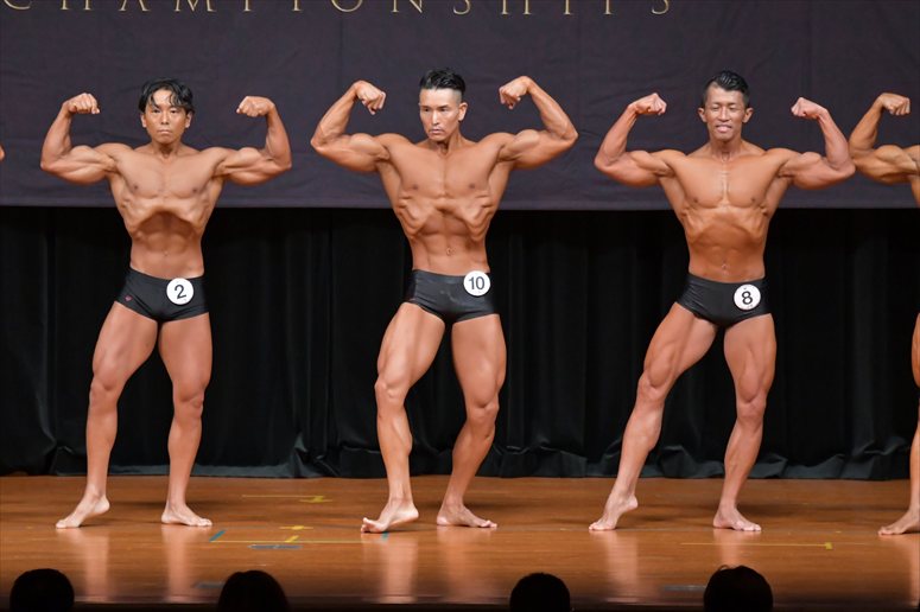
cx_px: 460
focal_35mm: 255
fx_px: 6514
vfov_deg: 5.4
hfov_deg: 8.1
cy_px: 306
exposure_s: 1/400
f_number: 5.6
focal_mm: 170
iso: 5000
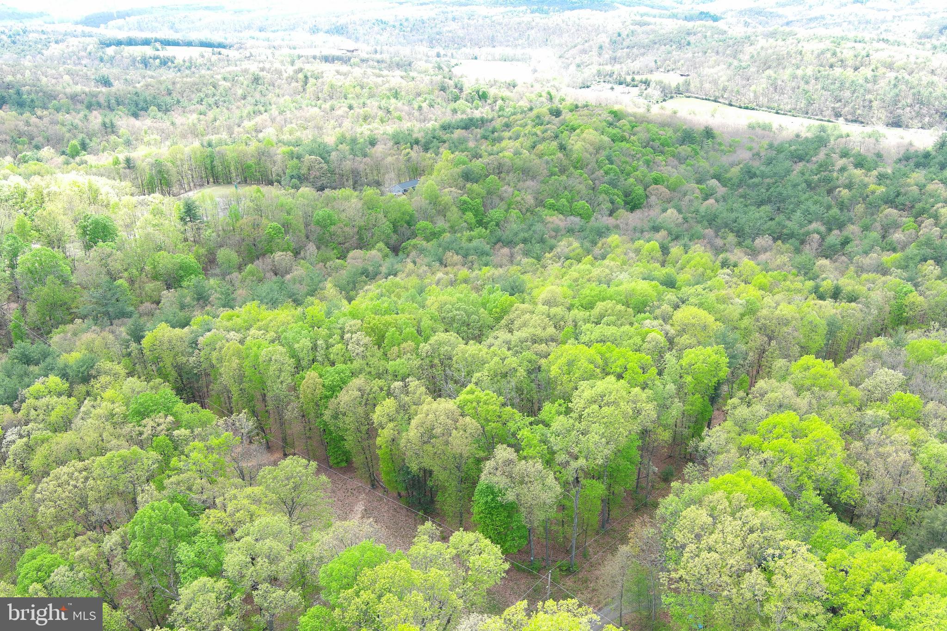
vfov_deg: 45.0
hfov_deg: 63.7
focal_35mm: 29
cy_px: 316
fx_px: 763
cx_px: 474
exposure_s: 1/165
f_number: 2.8
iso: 100
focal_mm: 10.57
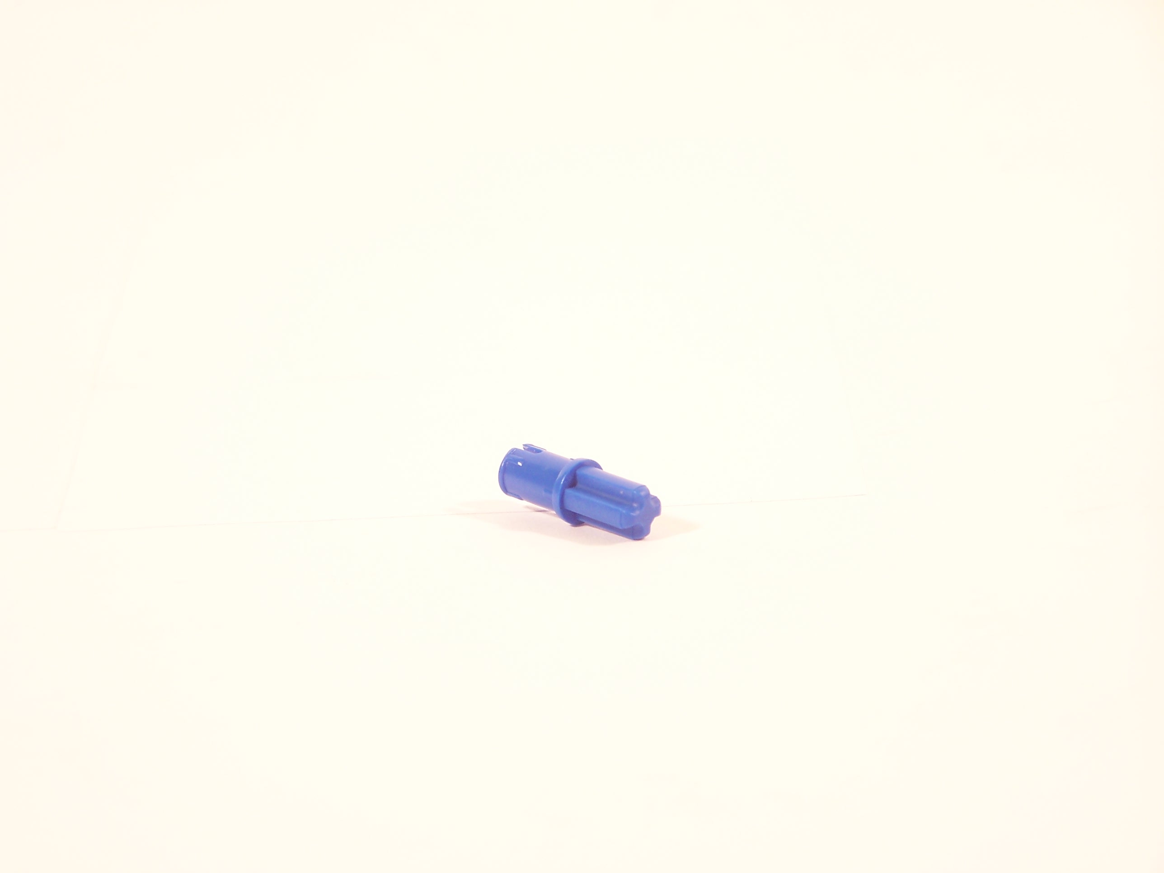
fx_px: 4674
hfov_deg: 14.2
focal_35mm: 139
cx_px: 582
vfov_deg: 10.7
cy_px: 436
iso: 100
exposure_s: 1/10
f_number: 3.2
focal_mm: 23.1
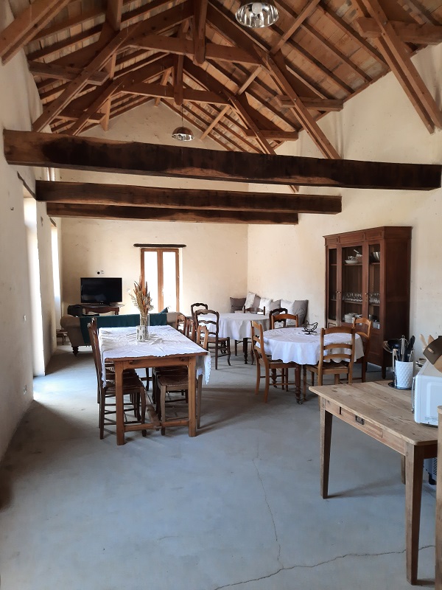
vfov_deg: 69.4
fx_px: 426
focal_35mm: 25
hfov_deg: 54.9
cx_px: 221
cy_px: 295
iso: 200
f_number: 2
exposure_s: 1/50
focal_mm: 4.6
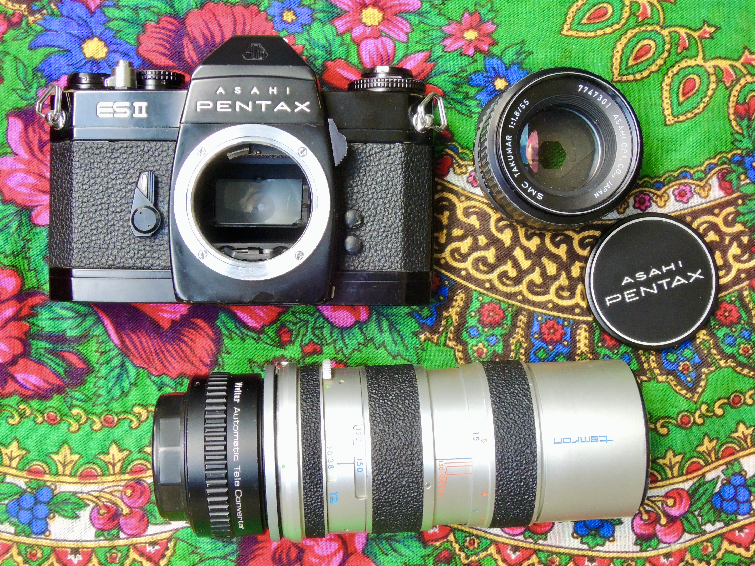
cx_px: 378
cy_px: 283
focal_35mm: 50
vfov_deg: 29.1
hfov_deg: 38.2
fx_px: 1091
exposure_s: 1/25
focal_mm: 9
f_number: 7.4
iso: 400
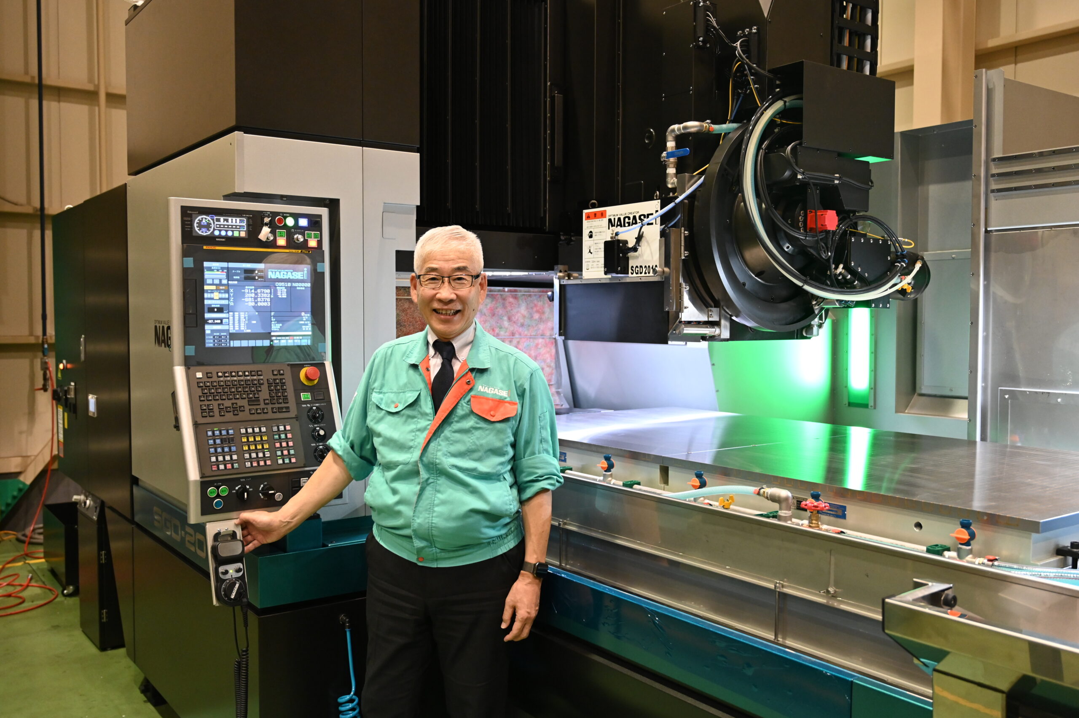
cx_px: 540
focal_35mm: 32
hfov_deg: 58.0
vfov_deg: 40.5
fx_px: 973
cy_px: 359
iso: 3200
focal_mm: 32.5
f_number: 4
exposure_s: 1/80
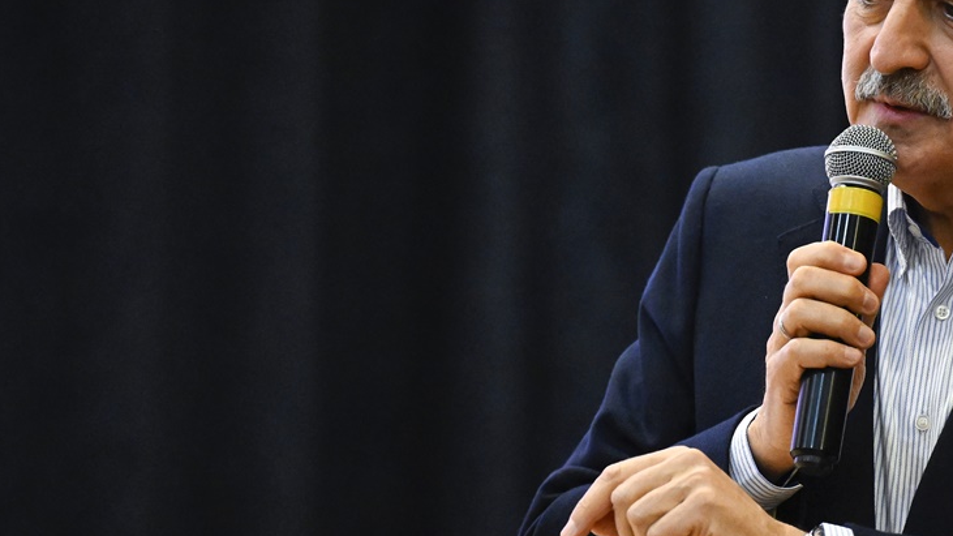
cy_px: 235
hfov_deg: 4.2
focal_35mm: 516
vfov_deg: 2.4
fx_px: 13038
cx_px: 725
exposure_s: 1/250
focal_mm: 200
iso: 5000
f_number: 2.8
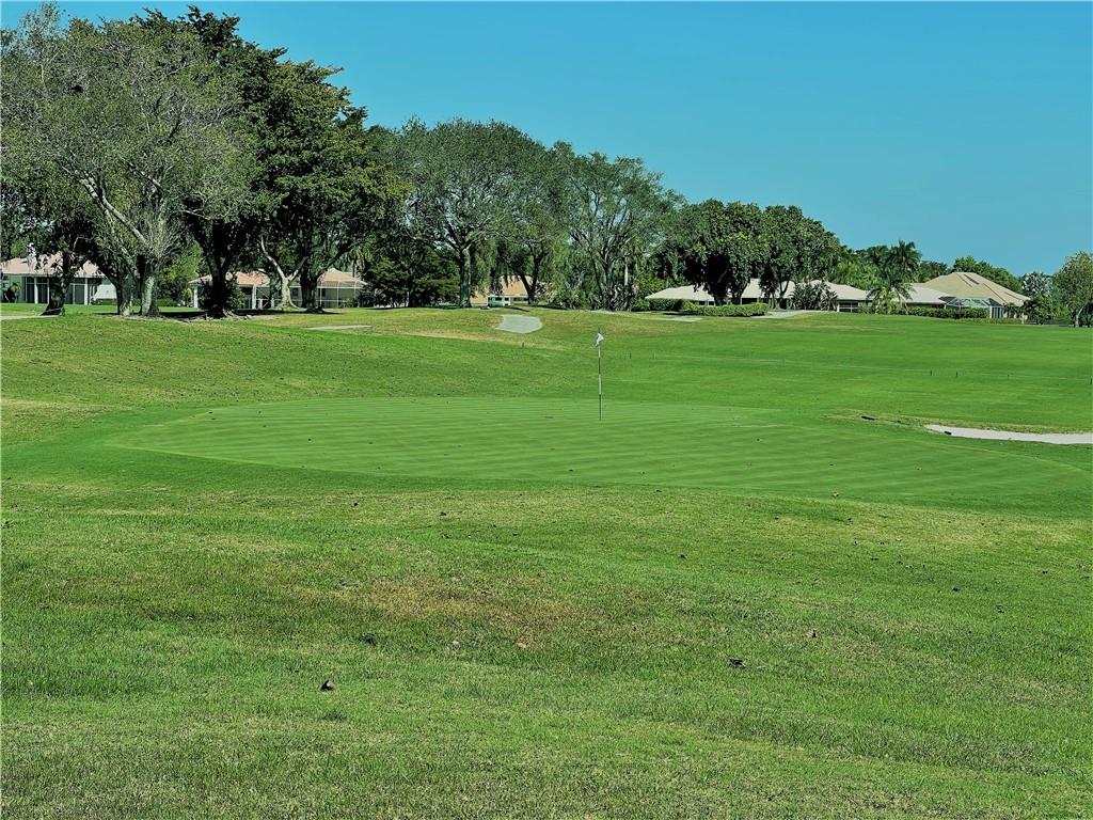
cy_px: 410
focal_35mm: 77
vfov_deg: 19.1
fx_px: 2431
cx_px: 546
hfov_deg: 25.3
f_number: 2.8
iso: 32
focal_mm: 9
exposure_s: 1/677
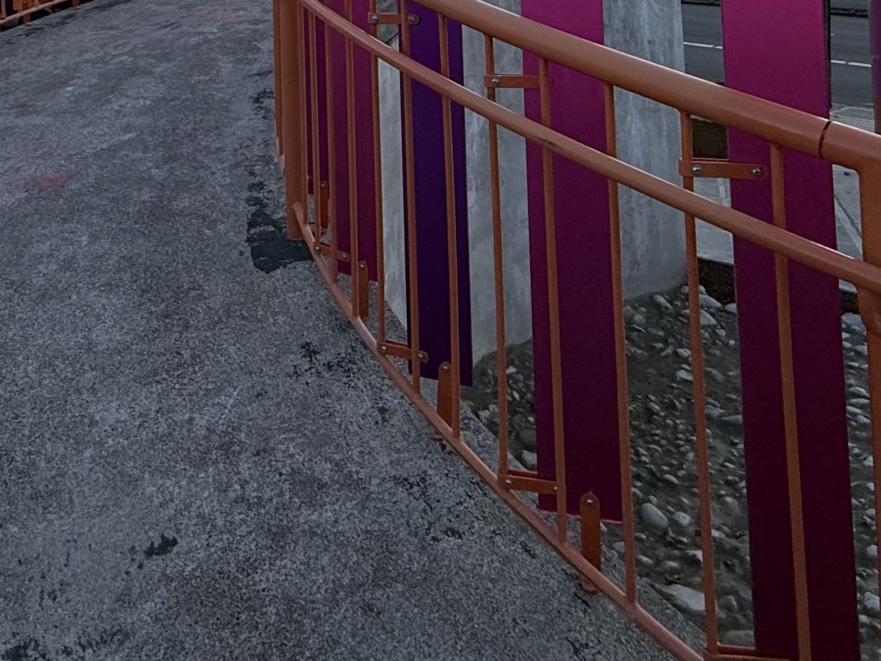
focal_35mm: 36
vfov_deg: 32.7
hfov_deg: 51.3
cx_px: 402
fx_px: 916
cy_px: -132
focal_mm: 2.22
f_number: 2.2
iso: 50
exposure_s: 1/266
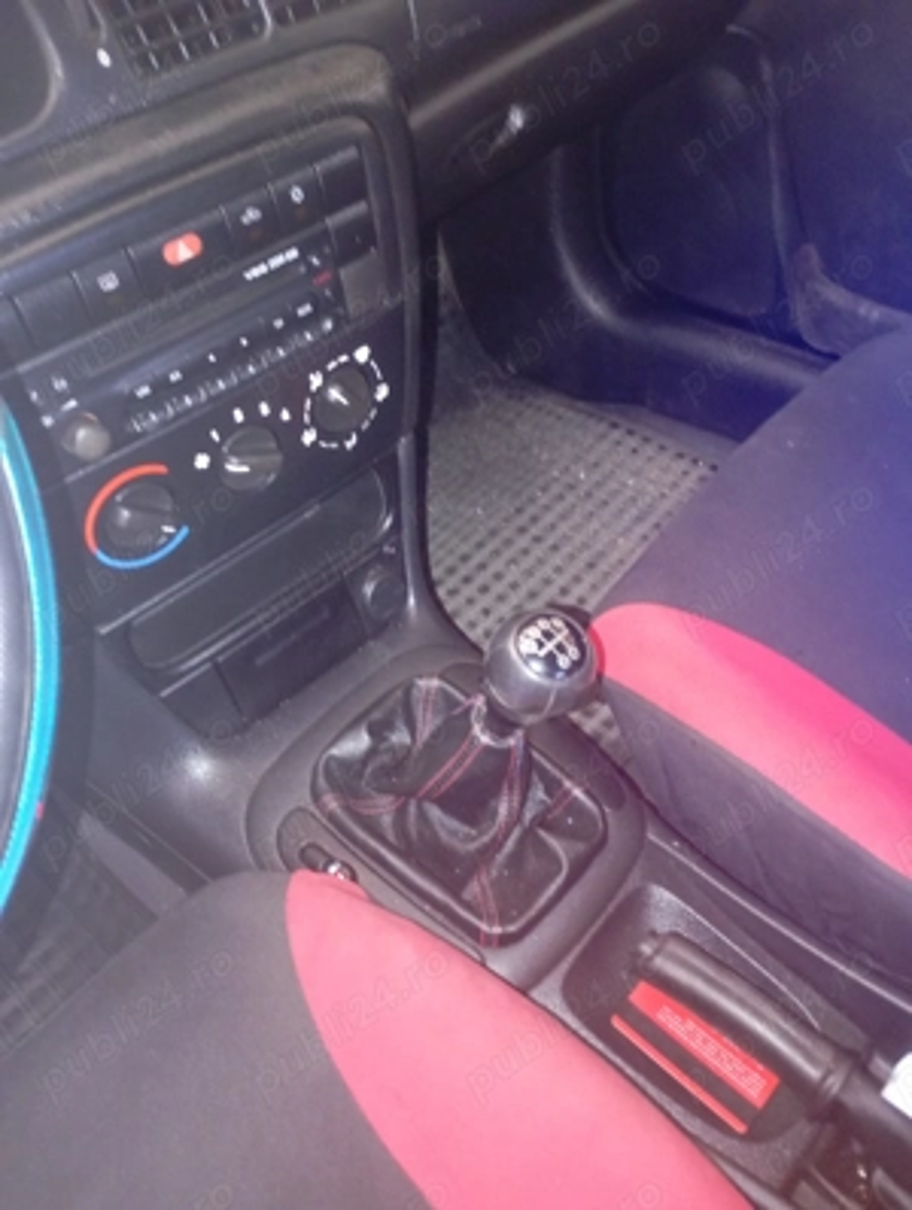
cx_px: 456
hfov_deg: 49.9
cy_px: 605
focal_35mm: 28
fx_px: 980
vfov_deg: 63.4
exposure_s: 1/10
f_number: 1.8
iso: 1925
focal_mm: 4.27
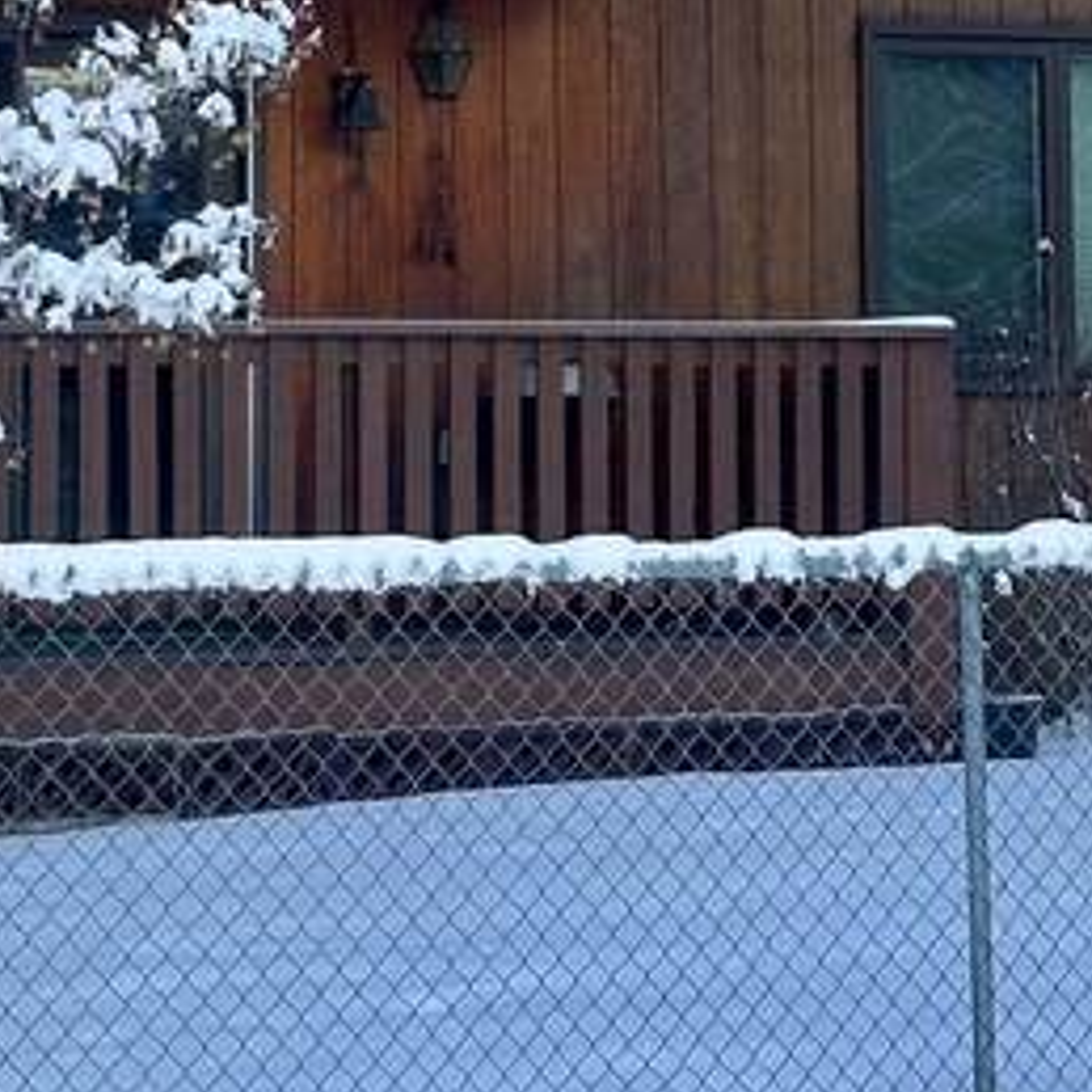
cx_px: 607
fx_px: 5603
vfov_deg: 10.9
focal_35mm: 157
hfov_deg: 11.1
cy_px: -211
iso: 50
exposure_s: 1/227
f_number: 1.78
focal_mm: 6.86
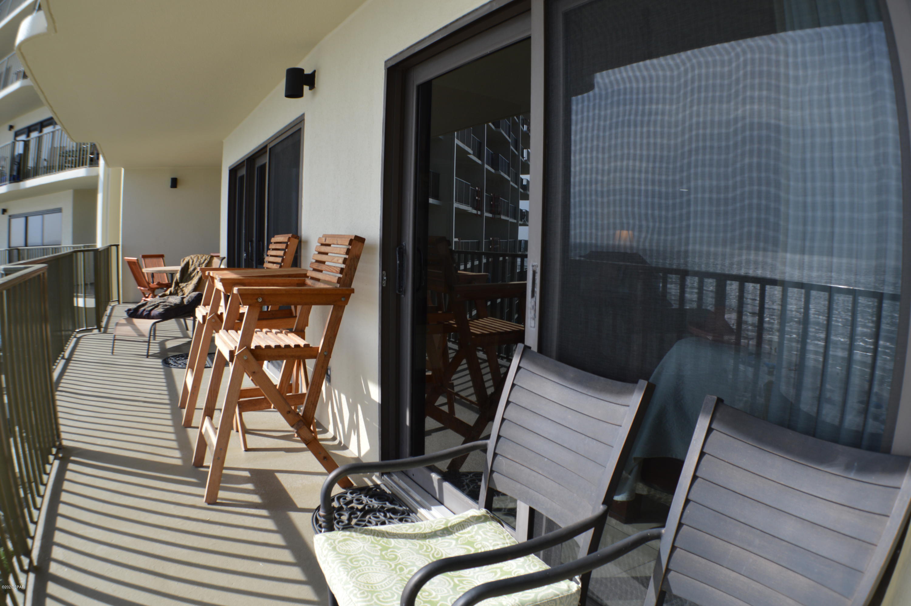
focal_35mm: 33
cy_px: 303
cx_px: 456
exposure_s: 1/160
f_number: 6.3
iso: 100
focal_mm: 22
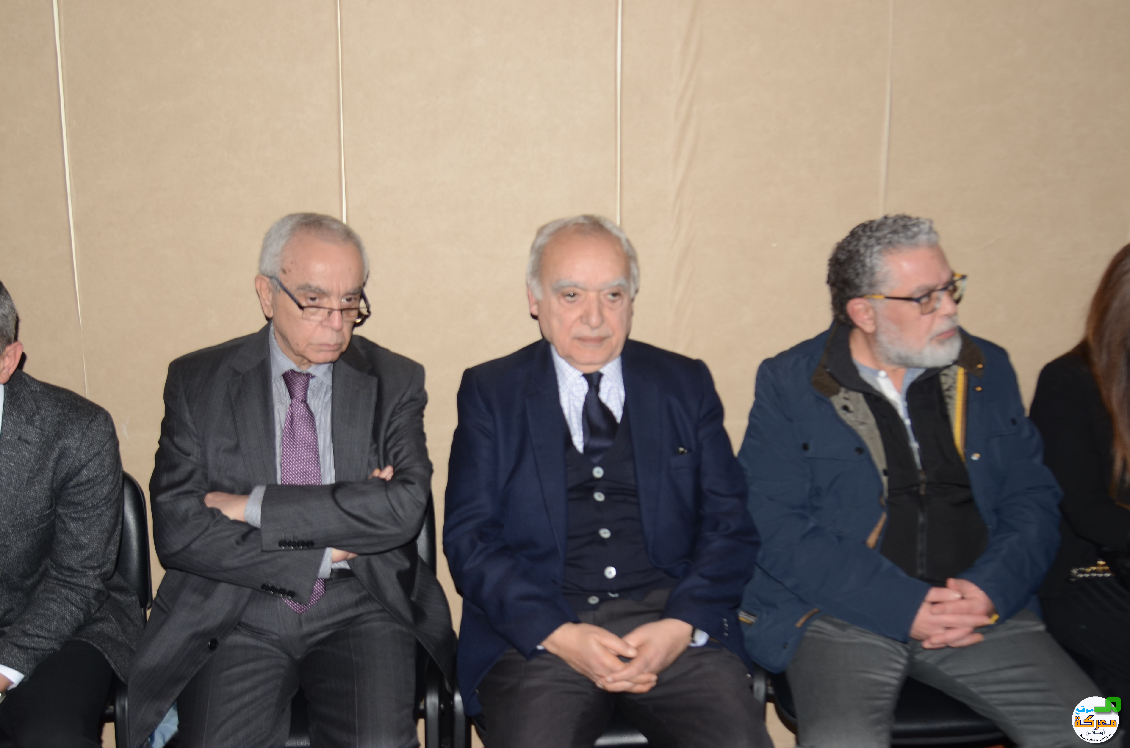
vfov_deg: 36.7
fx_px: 1128
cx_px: 565
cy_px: 374
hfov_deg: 53.2
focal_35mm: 36
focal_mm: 24
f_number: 4
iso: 160
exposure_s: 1/250
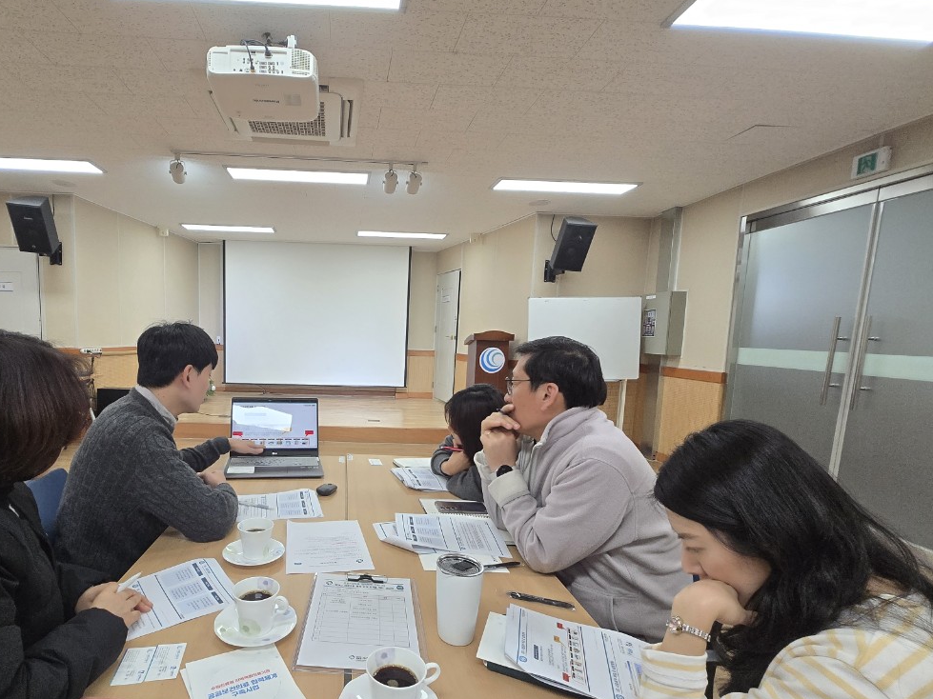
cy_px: 389
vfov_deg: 74.5
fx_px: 458
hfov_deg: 89.3
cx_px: 354
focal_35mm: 17
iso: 200
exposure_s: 1/96.1
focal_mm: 1.7
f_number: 2.2
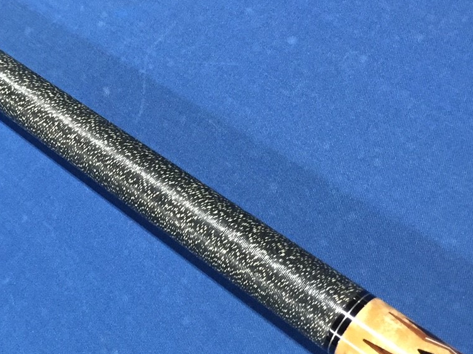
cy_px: 182
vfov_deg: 23.3
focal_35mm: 63
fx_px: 861
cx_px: 117
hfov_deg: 30.2
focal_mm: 4.15
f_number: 2.2
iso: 200
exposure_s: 1/30
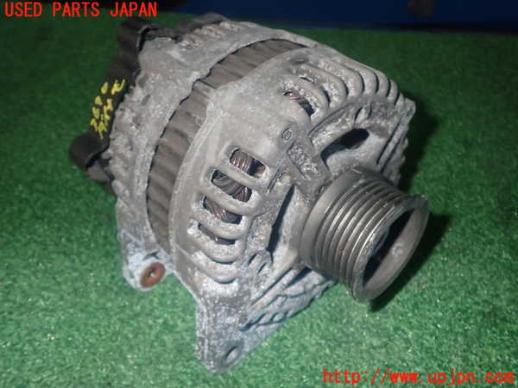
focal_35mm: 32
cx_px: 259
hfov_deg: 56.8
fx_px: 479
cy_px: 194
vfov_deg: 44.2
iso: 500
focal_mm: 5.79
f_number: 7.1
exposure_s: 1/30
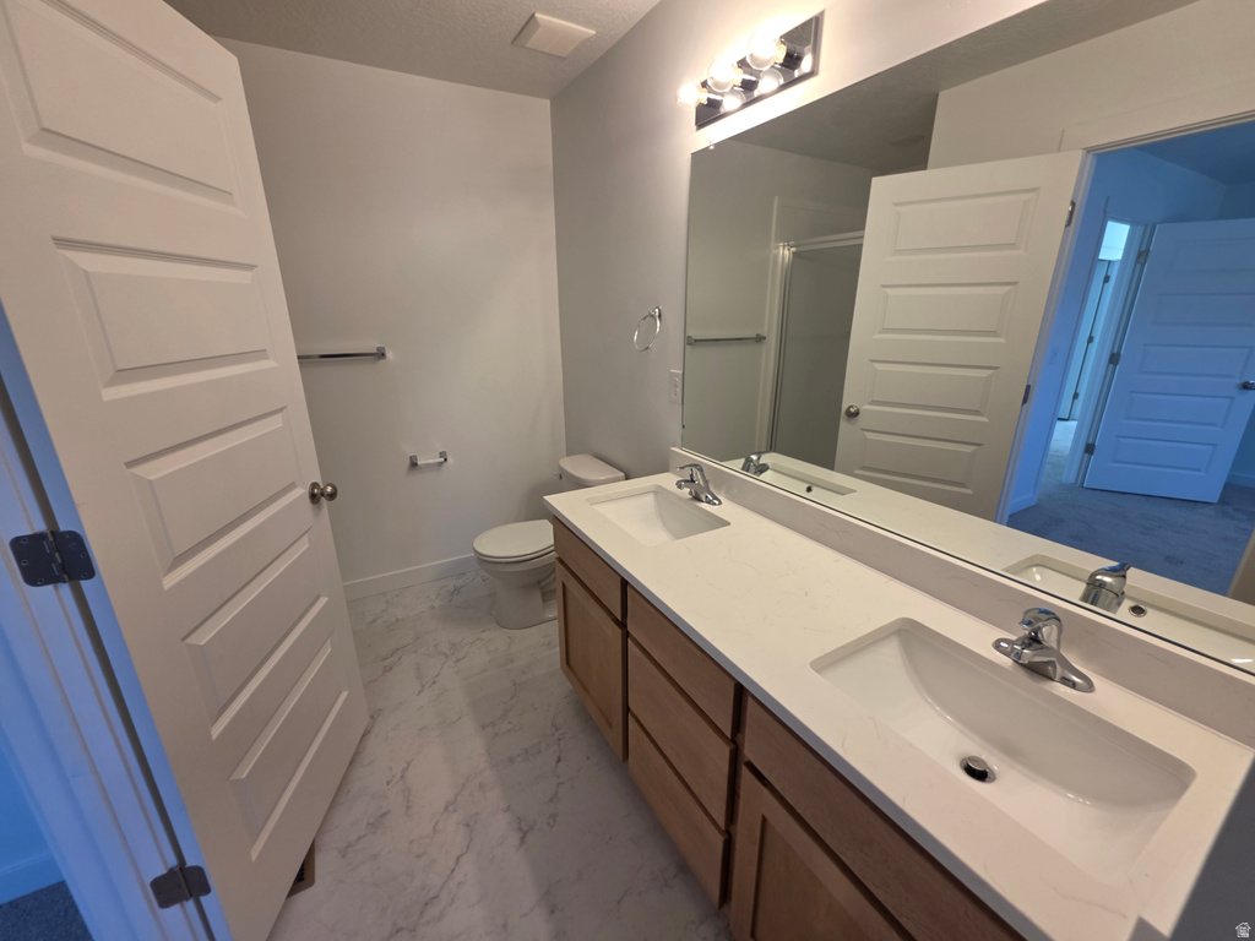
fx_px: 471
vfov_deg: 89.9
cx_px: 628
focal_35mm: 13
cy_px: 470
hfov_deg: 106.2
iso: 50
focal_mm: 2.2
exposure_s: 1/120
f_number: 1.9
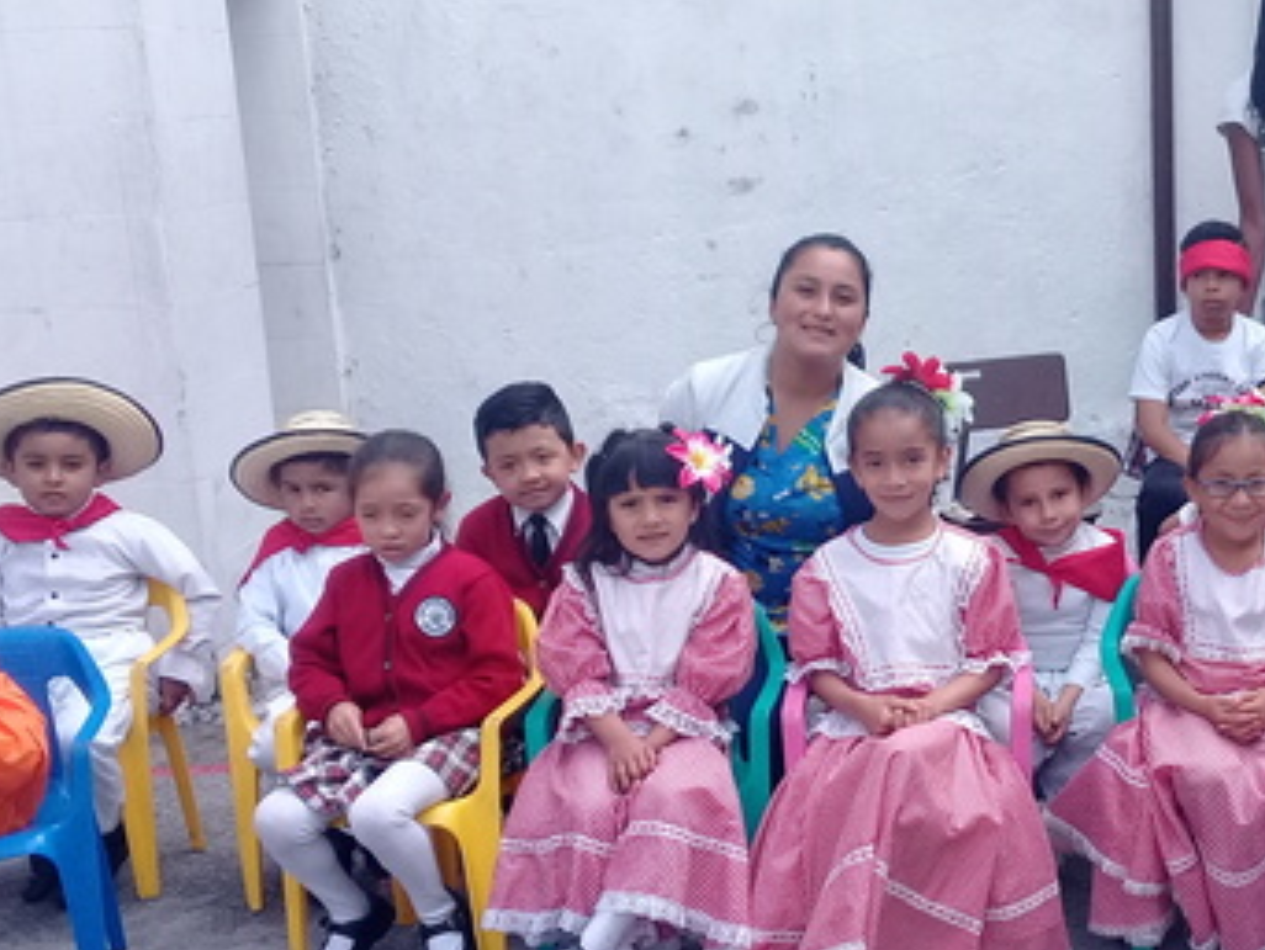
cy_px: 617
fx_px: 2121
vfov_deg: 25.2
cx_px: 1006
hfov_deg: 32.3
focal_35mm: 58
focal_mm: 3.3
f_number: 2.2
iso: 64
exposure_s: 1/352
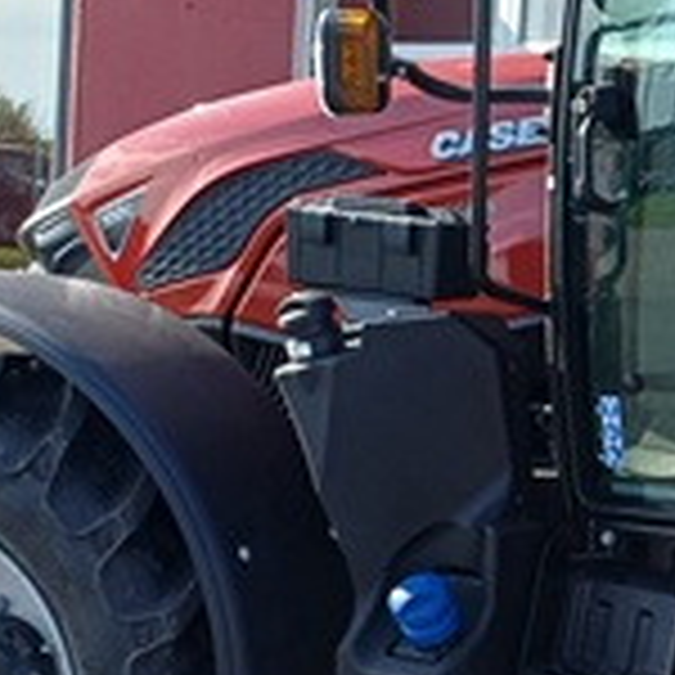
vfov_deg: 18.5
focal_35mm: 94
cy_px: 378
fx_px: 2074
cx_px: 792
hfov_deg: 17.7
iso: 50
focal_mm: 4.65
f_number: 1.8
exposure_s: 1/630
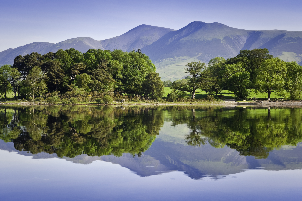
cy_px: 100
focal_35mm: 75
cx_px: 151
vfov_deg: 18.1
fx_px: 628
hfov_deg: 27.0
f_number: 9
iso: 200
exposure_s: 1/125
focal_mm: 50
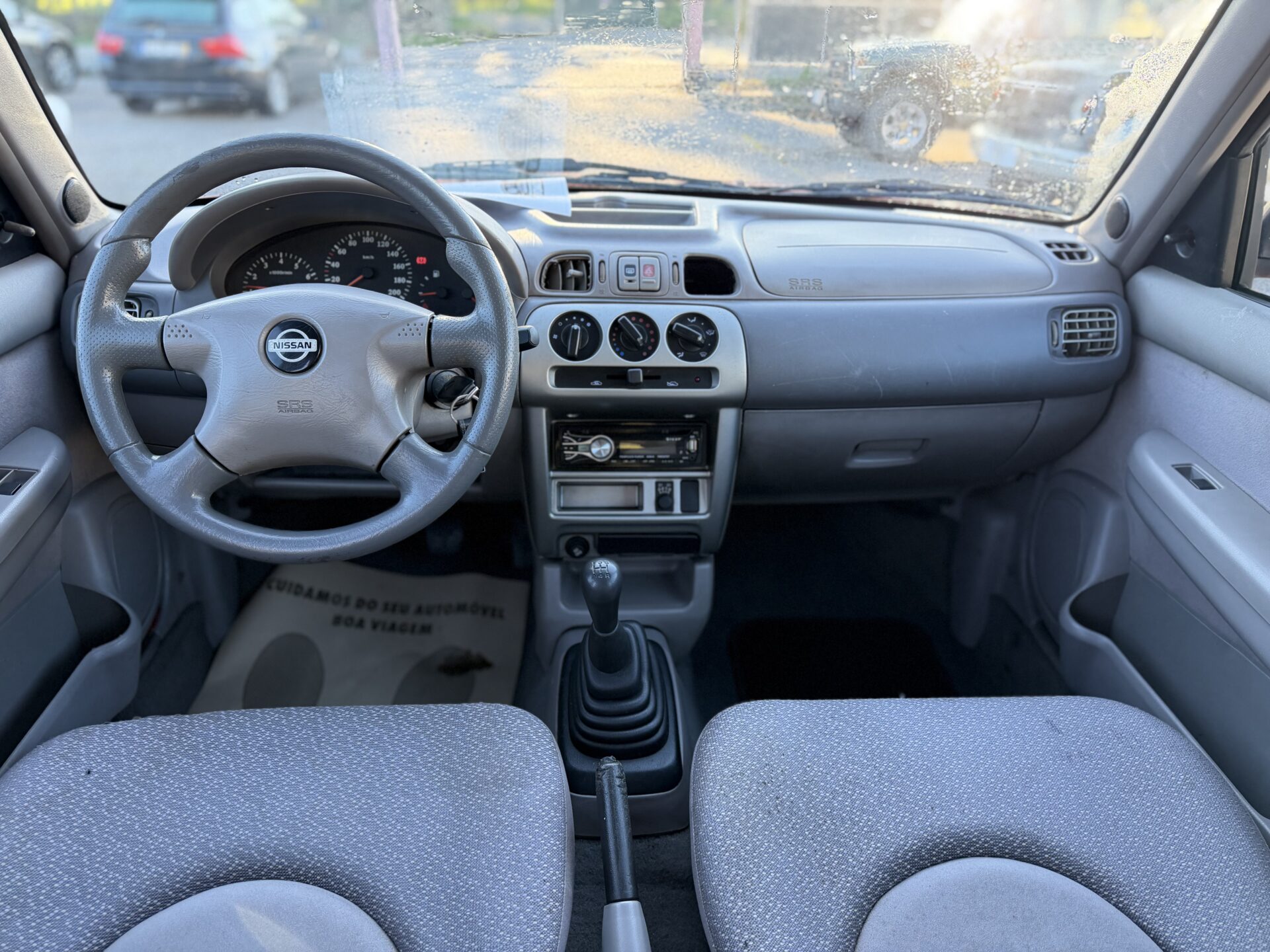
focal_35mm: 24
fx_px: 881
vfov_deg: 56.8
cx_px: 635
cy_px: 476
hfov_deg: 71.6
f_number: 1.78
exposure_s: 1/139
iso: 200
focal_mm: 6.76
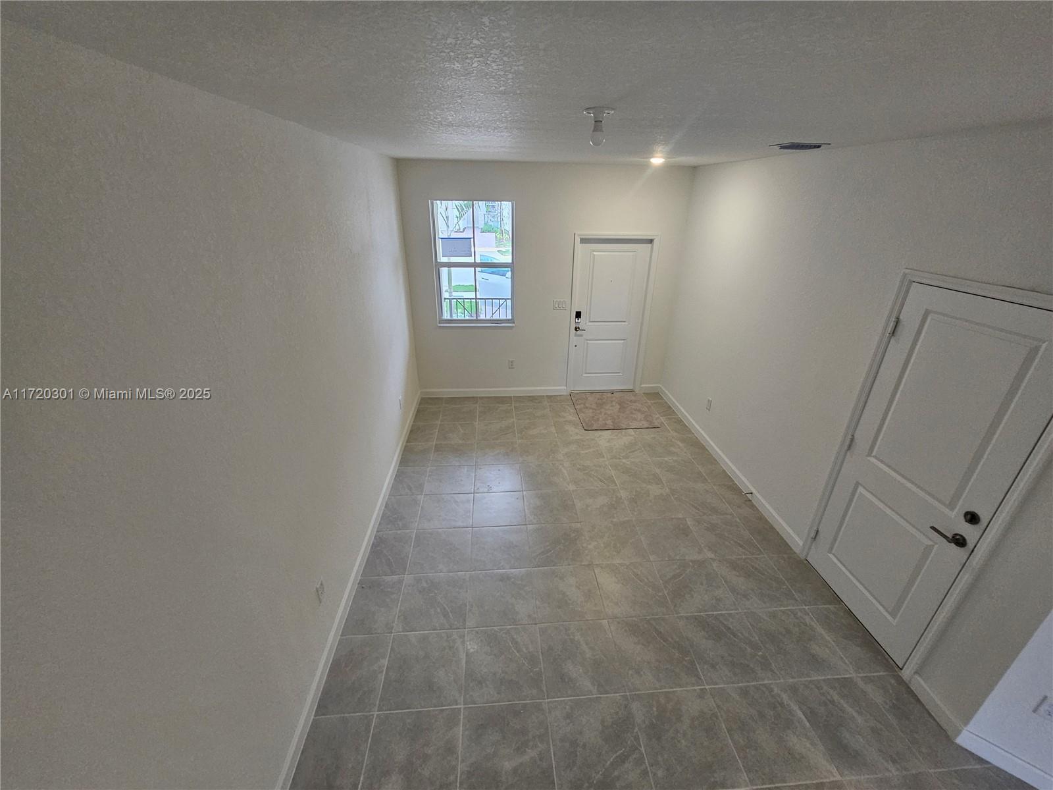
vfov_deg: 89.9
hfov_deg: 106.2
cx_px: 526
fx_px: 395
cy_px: 395
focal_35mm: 13
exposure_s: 1/60
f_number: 2.2
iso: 250
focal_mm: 2.2
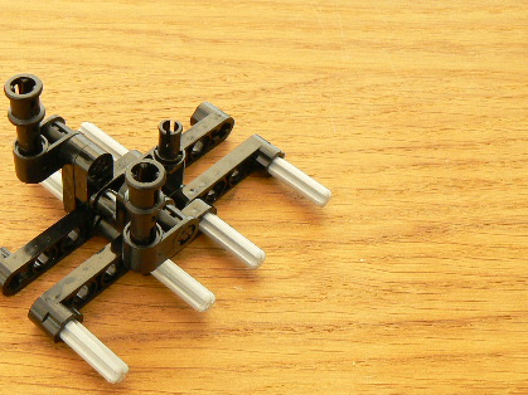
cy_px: 214
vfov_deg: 26.5
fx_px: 839
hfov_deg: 34.4
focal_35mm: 55
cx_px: 150
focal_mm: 6
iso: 100
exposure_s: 2
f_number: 5
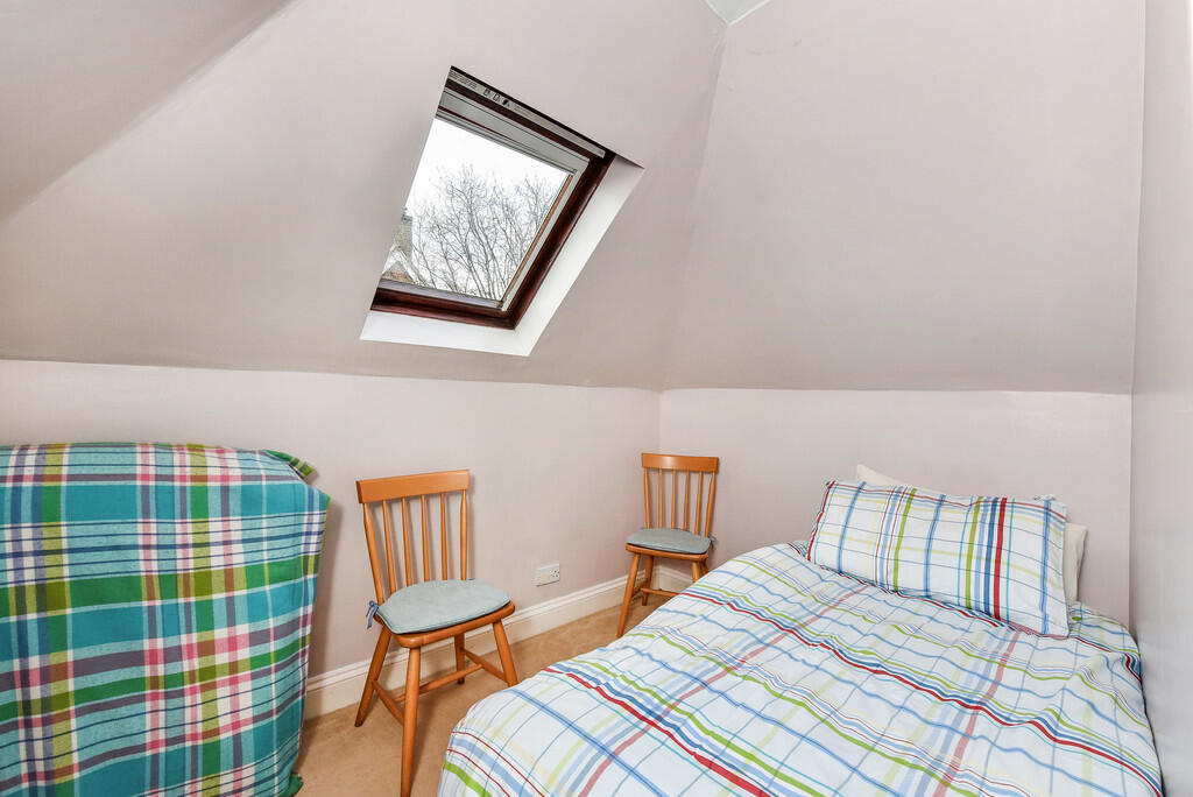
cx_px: 596
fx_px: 497
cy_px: 398
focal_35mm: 15
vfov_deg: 77.4
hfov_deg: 100.4
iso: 640
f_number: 9
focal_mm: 15
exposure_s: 1/160
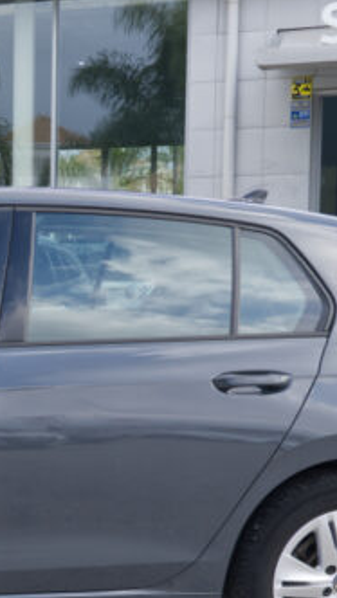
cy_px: 439
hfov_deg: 13.6
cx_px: -151
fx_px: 1333
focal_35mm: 84
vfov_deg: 25.0
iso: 160
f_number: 8
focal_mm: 17
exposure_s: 1/80
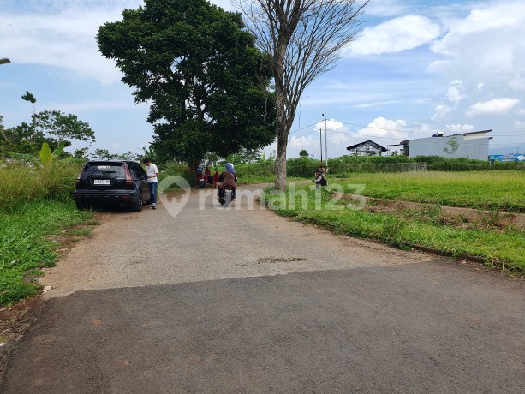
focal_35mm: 26
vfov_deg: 53.1
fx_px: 394
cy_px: 197
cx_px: 262
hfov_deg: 67.3
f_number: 2.4
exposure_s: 1/1268
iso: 50
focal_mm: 4.32
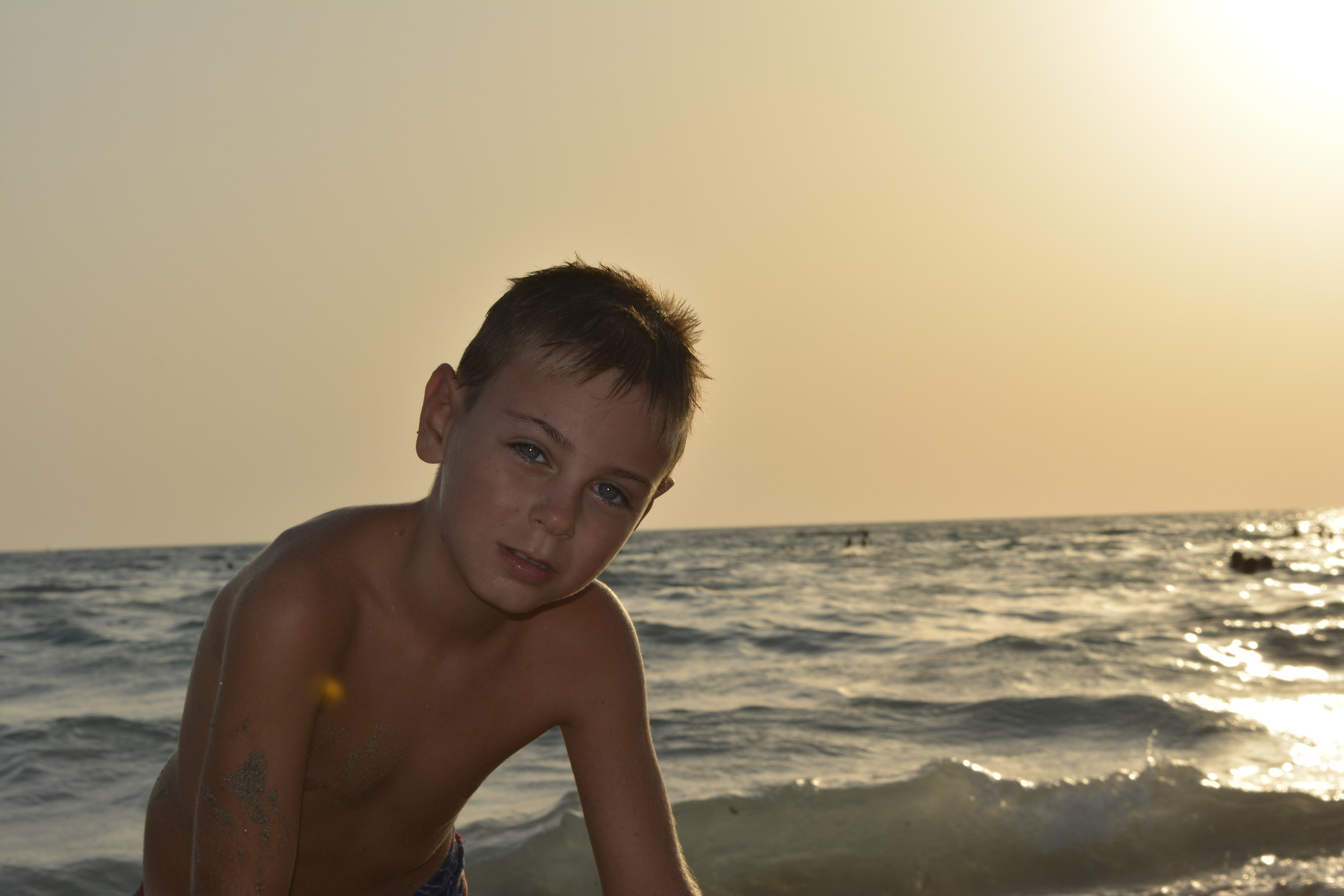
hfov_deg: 24.6
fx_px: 3080
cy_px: 448
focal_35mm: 82
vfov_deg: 16.6
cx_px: 672
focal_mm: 55
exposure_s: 1/200
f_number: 16
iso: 100
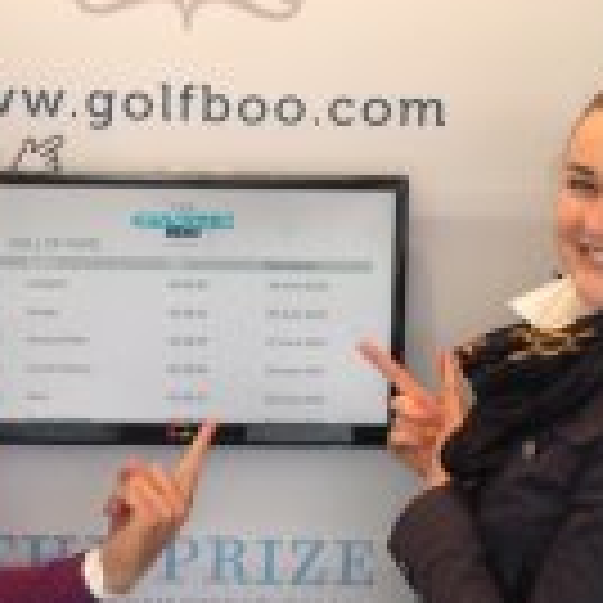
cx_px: 238
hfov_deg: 17.7
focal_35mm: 98
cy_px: 423
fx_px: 1931
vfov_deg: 17.7
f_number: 2.4
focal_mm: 4.12
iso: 64
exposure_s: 1/60
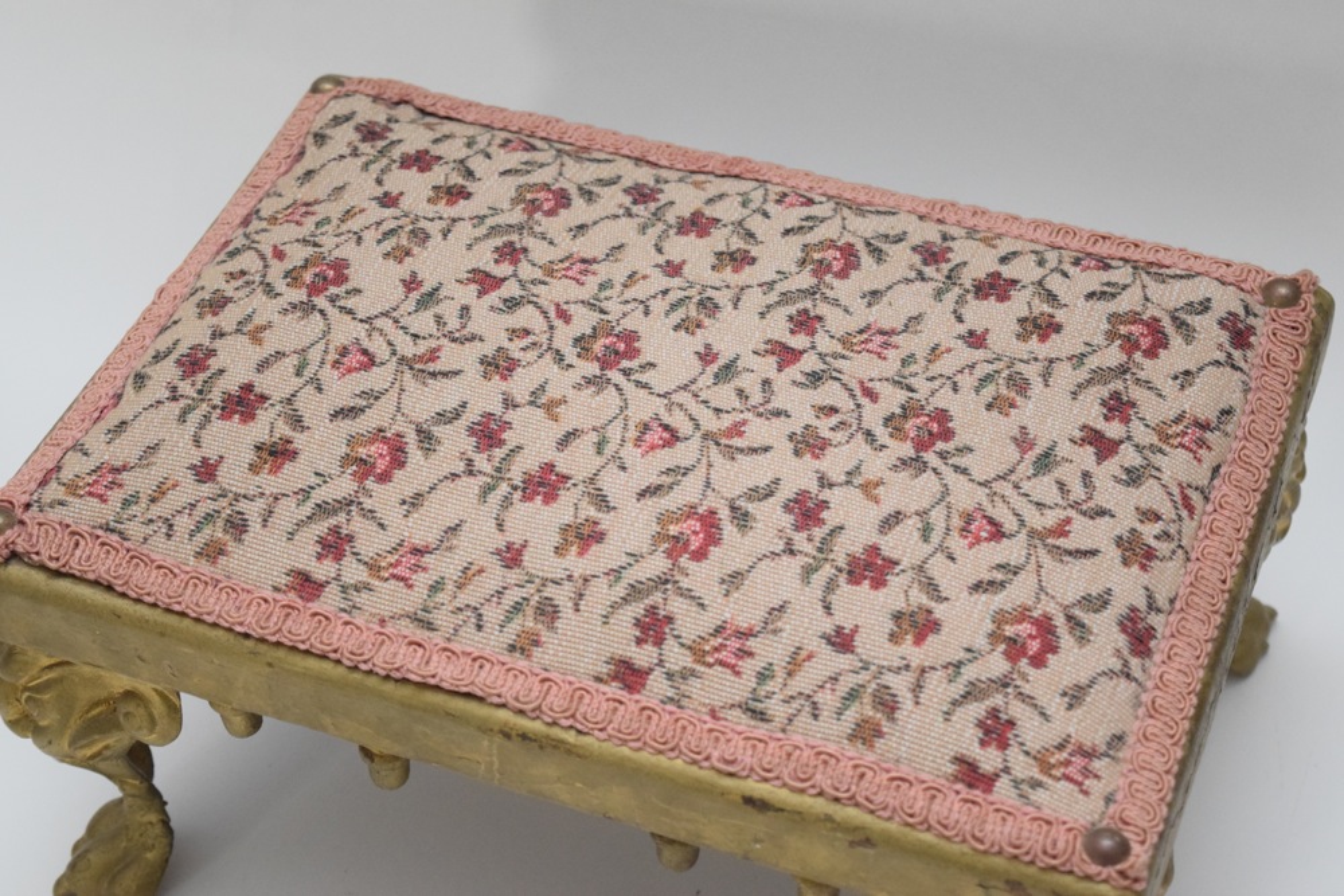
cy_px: 448
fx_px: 2912
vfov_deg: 17.5
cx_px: 672
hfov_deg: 26.0
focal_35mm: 78
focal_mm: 52
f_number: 5.3
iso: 3200
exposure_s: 1/60
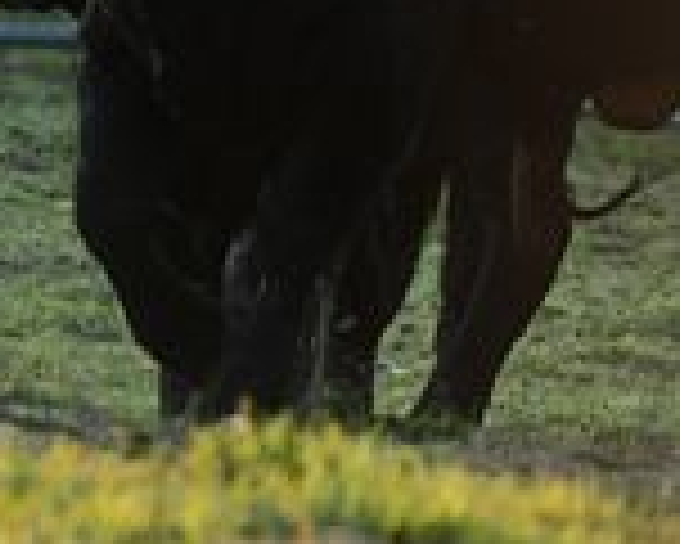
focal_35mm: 924
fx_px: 18608
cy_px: -654
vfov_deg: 1.7
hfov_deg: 2.1
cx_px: 874
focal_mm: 175
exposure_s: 1/320
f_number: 5
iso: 800
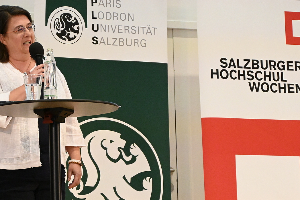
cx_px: 130
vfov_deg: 5.6
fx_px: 2058
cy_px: 129
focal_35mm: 247
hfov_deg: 8.3
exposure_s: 1/200
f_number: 6
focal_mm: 110
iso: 5600
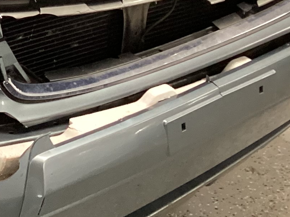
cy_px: -81
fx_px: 1047
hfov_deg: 14.3
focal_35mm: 125
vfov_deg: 11.5
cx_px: -194
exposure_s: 1/40
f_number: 2.4
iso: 400
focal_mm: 3.3
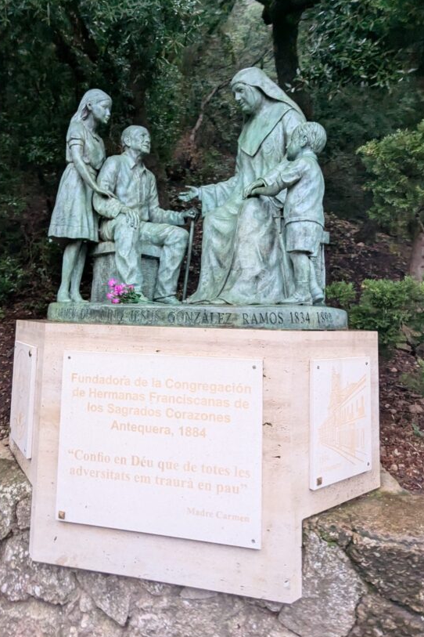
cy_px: 281
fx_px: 371
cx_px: 178
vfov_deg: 80.9
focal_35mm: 21
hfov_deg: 59.2
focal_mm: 2.35
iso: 324
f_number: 2.2
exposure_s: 1/68.2
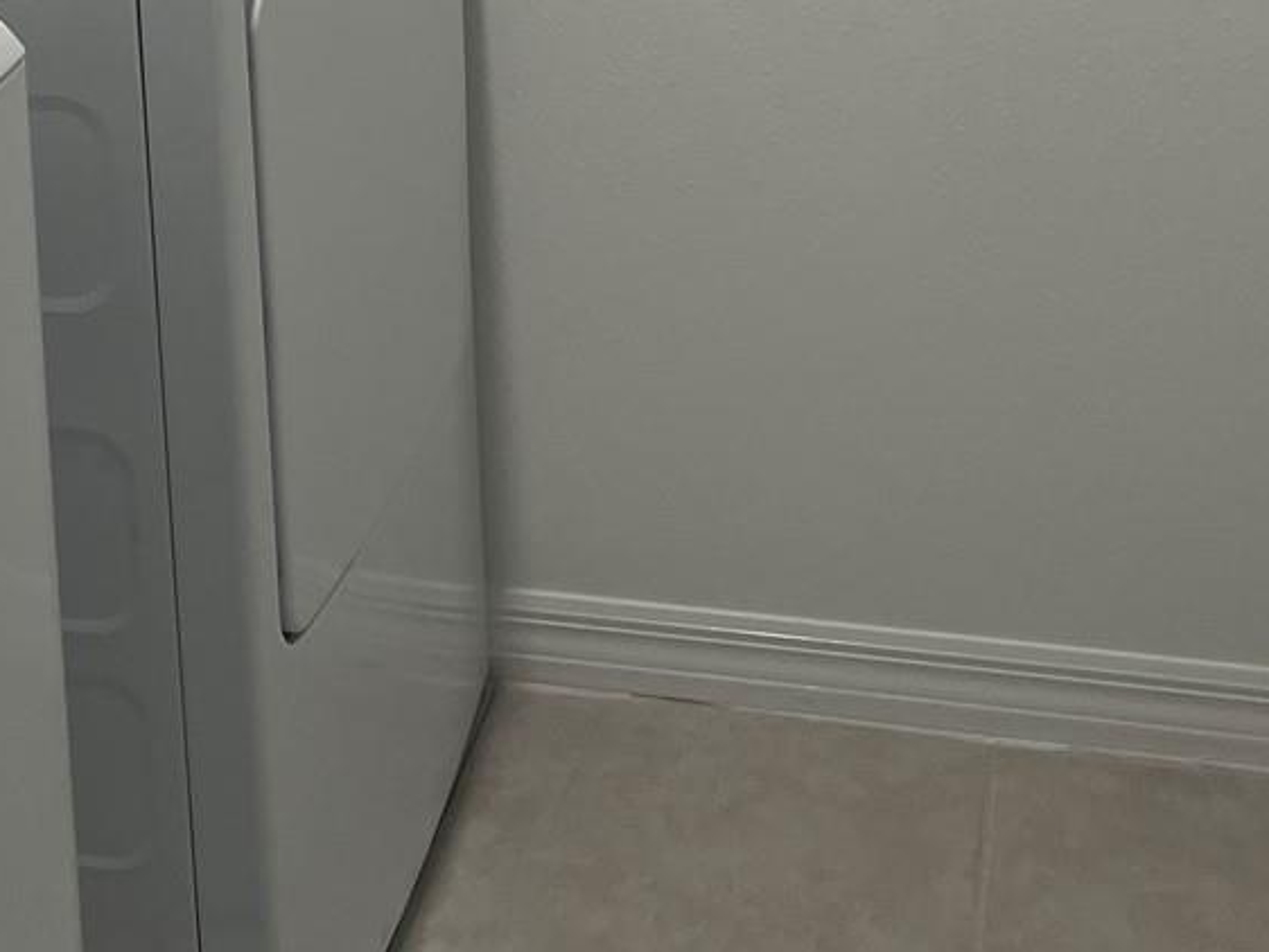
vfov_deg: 18.7
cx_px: 278
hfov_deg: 25.9
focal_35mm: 74
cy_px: -217
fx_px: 2714
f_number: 1.6
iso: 125
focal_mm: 5.1
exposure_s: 1/120
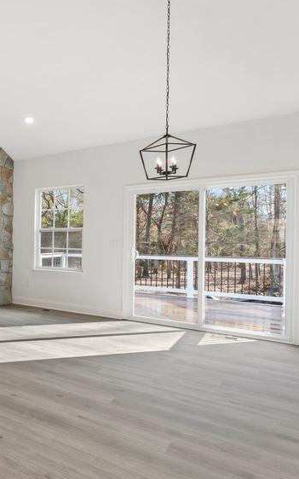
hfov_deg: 36.6
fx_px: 339
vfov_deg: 70.4
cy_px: 246
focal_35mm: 26
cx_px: -60
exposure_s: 1/20
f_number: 8
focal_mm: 14
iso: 500
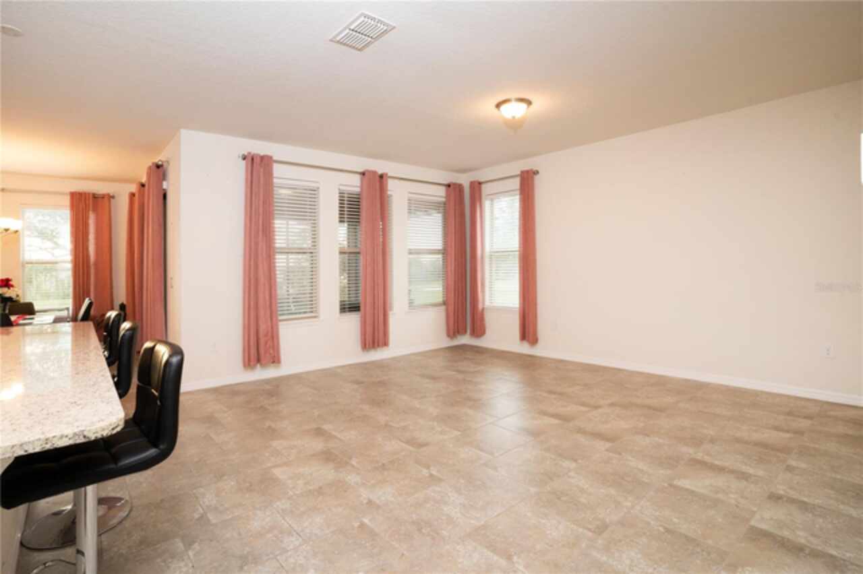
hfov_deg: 93.3
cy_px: 287
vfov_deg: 70.4
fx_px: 407
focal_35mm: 17
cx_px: 432
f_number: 10
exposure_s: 1/15
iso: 1000
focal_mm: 17
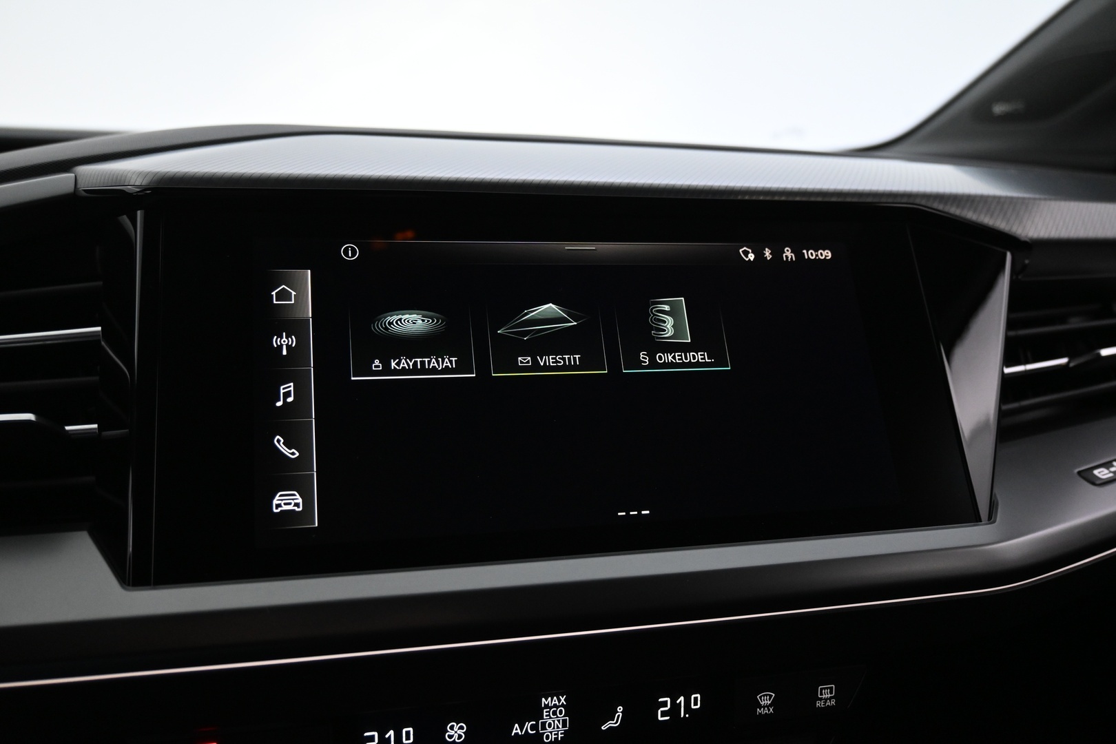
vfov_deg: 42.6
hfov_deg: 60.7
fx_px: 953
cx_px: 558
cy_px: 372
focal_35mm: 31
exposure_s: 1/30
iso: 1600
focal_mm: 20.5
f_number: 3.8
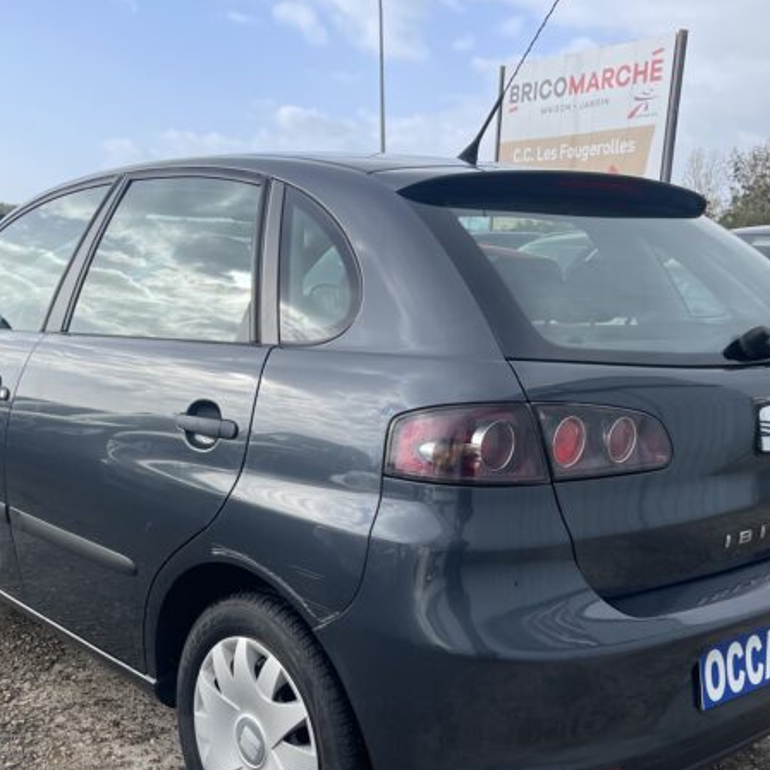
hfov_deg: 40.8
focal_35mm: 41
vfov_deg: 40.4
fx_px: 1032
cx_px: 325
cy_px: 510
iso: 32
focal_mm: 5.1
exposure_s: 1/1353
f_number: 1.6
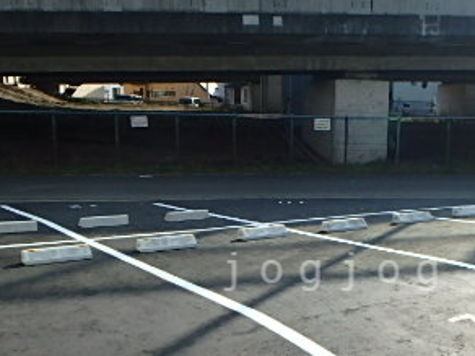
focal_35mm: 46
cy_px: 271
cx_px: 335
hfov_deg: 40.5
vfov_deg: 30.9
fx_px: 631
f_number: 3.5
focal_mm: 3.7
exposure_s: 1/800
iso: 125
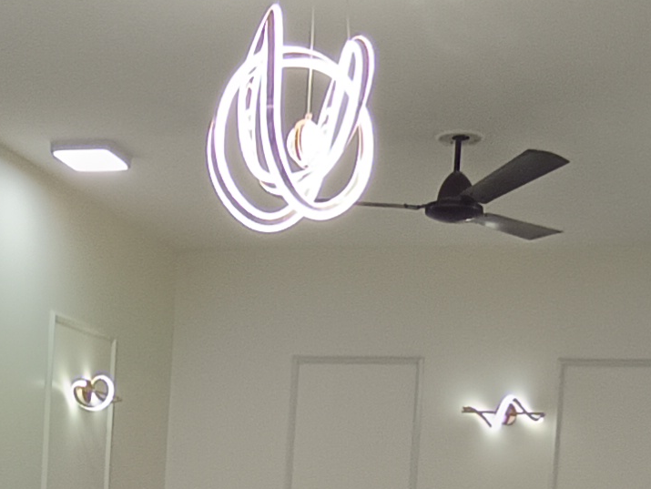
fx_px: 1374
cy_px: 624
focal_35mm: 73
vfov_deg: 18.8
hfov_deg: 26.6
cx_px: 245
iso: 97
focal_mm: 1.65
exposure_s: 1/100
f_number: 2.2
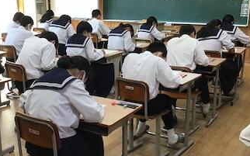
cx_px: 109
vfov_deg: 26.3
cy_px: 85
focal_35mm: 49
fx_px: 334
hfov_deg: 41.0
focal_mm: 3.3
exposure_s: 1/30
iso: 25
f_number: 2.4
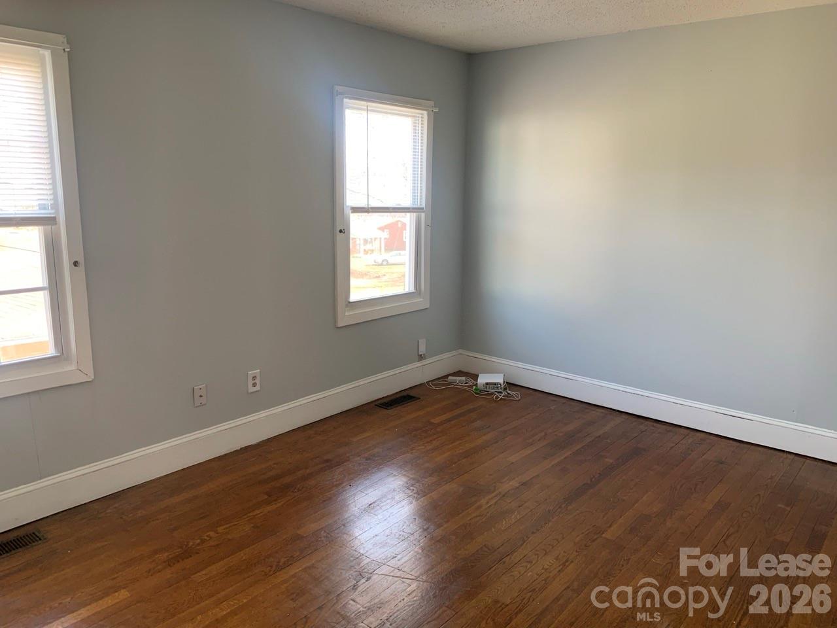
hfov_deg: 67.3
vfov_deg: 53.1
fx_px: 629
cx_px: 418
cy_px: 314
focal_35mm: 26
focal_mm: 4.25
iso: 100
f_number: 1.8
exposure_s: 1/61
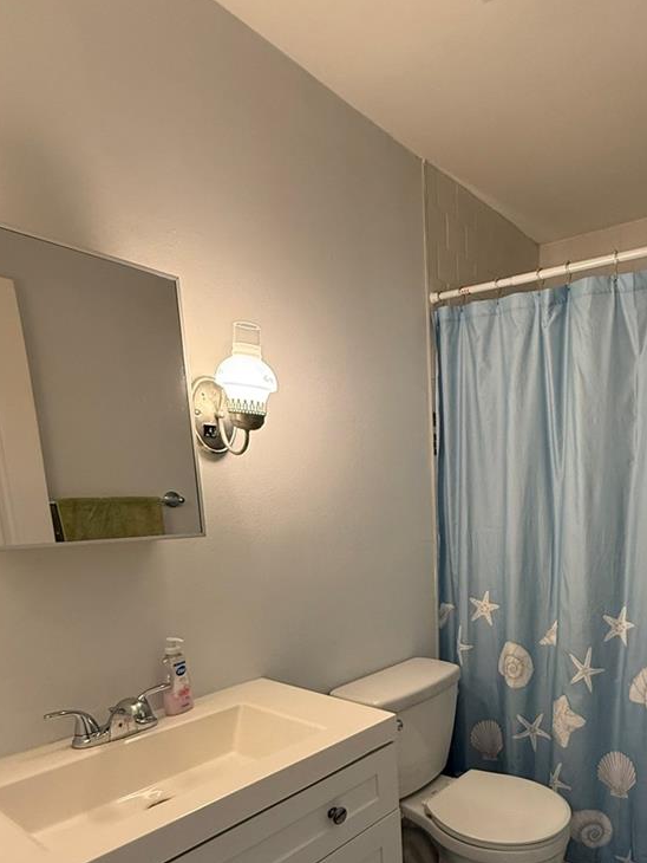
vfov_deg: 70.6
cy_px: 610
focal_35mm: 23
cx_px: 481
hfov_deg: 56.2
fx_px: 573
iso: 320
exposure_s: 1/120
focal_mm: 2.22
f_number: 2.2
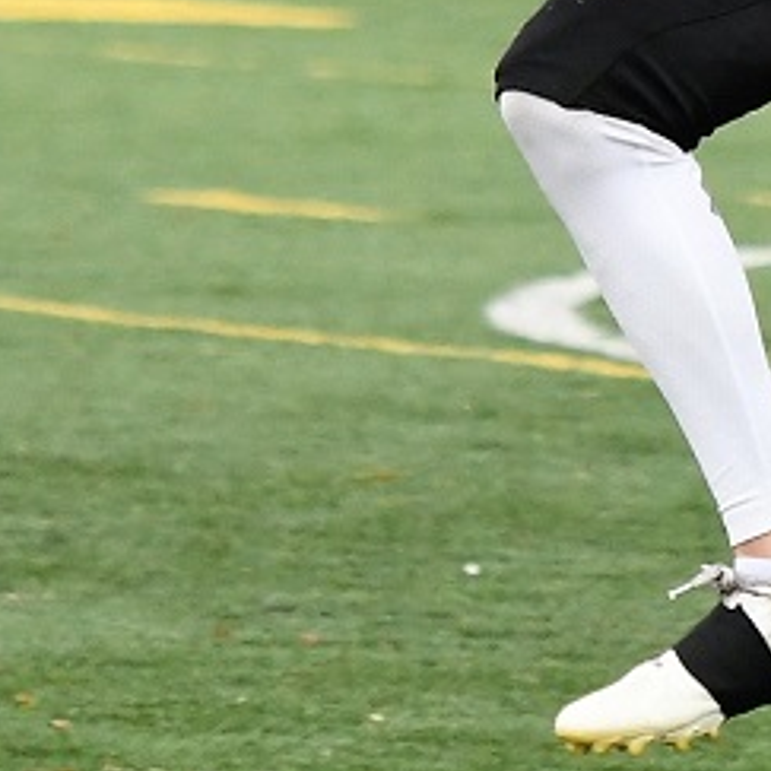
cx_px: 1206
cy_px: -152
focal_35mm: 646
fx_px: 16279
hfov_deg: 2.7
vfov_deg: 2.7
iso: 1250
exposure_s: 1/1000
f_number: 2.8
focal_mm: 112
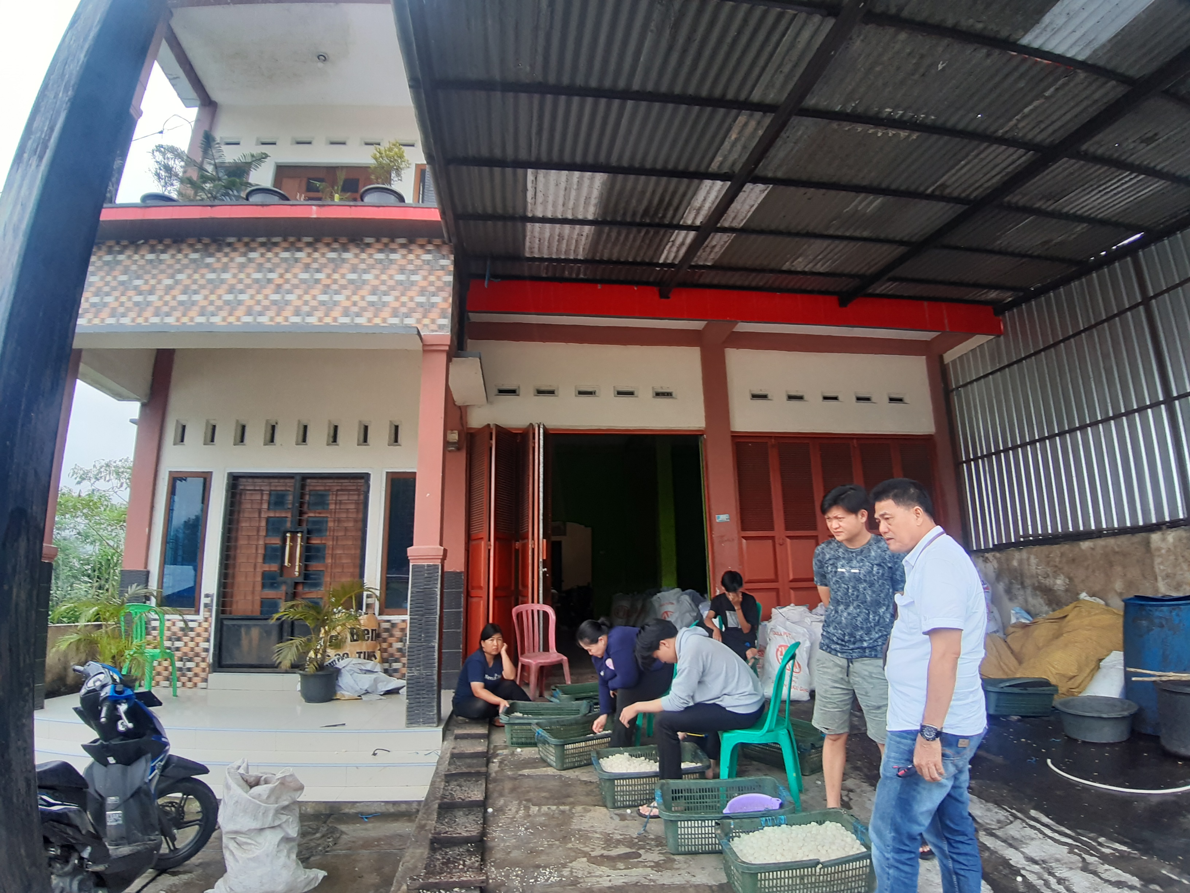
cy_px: 446
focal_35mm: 18
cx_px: 595
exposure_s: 1/50
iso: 64
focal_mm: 1.87
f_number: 2.4
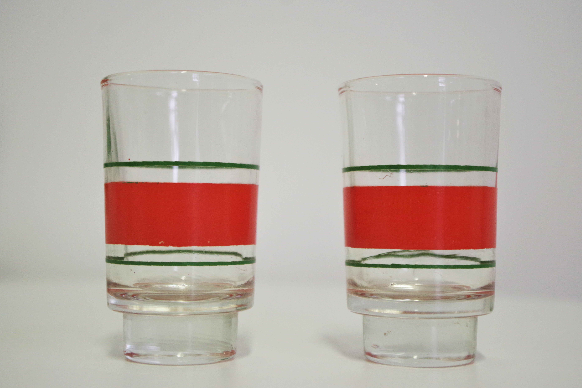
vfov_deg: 23.4
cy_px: 195
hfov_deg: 34.5
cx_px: 295
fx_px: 938
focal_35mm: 58
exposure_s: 1/80
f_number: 4.5
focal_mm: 37.5
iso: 800
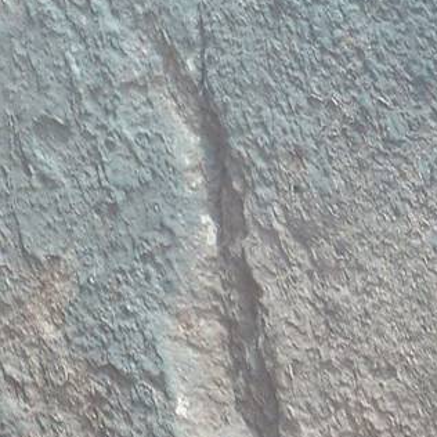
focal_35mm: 934
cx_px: -555
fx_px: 13340
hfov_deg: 1.9
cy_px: 425
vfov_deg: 1.9
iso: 64
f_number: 3.6
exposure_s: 1/100
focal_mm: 33.3
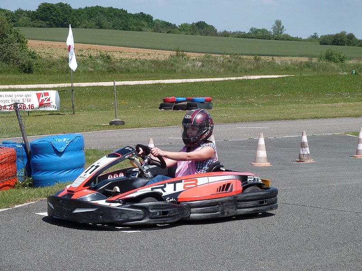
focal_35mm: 104
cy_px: 136
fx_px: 1088
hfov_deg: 18.9
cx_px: 181
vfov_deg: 14.2
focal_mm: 17
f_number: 4.3
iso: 80
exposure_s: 1/500
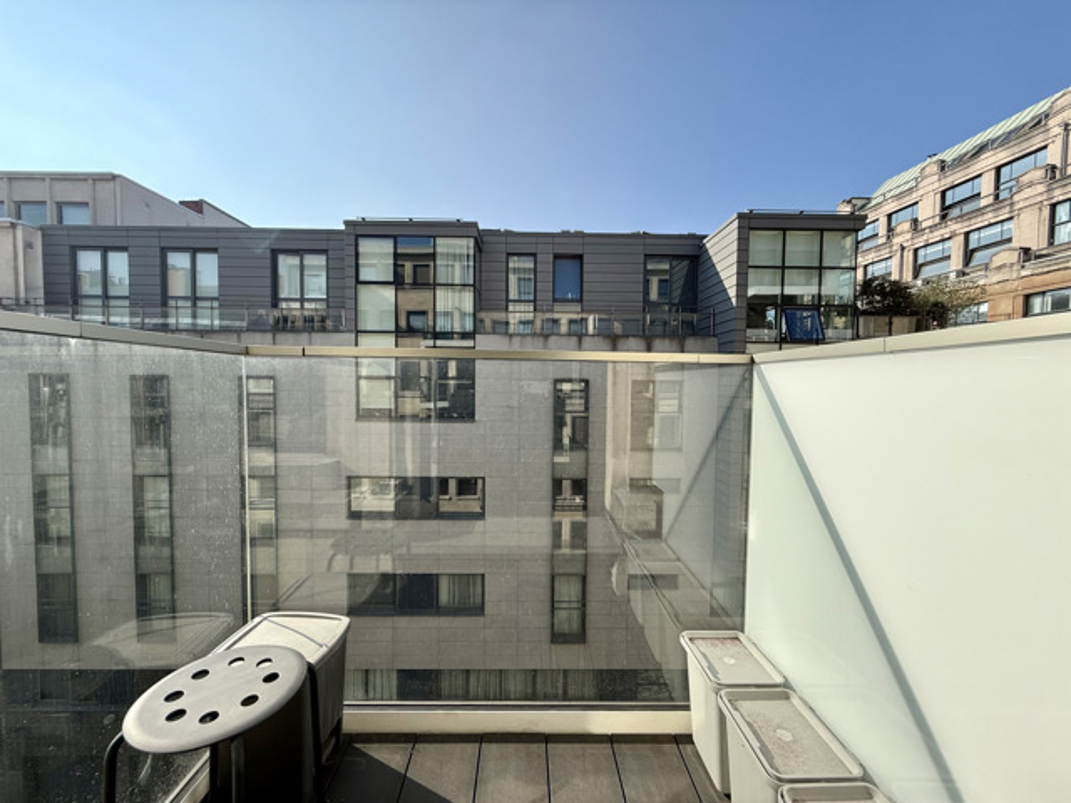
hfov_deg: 102.1
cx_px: 536
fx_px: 433
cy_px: 402
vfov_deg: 85.7
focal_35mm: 14
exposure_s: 1/1125
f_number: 2.2
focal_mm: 2.22
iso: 64
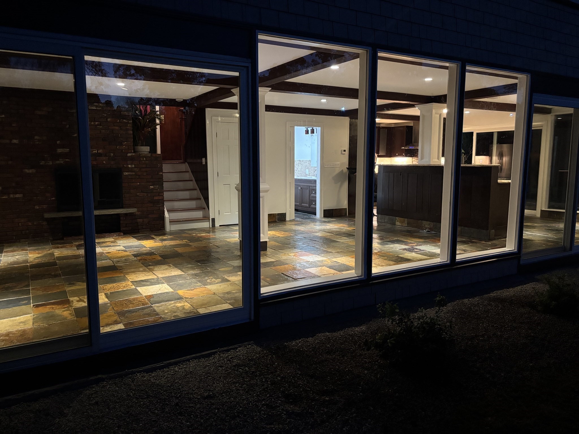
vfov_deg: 53.1
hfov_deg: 67.3
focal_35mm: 26
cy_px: 217
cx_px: 290
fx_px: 435
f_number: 1.6
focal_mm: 5.96
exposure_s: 1/30
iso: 640
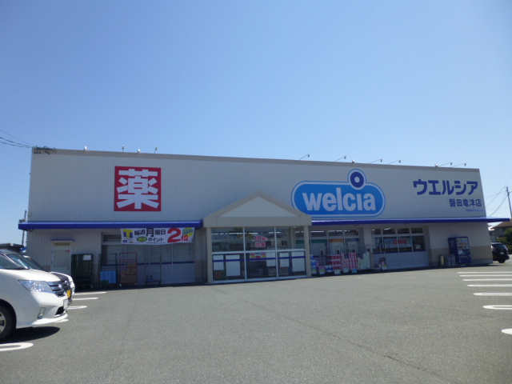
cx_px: 256
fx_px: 370
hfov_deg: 69.4
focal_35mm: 25
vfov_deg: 54.9
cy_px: 192
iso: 100
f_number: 9
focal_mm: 4.5
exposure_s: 1/200
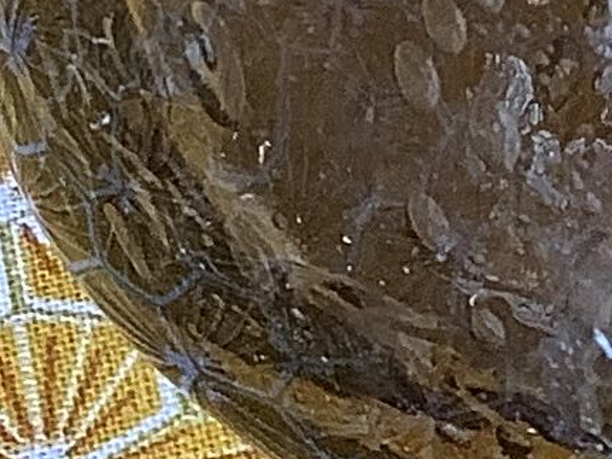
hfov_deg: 8.1
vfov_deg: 6.3
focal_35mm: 235
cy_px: -1
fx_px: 4154
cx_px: 1173
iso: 80
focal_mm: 3.3
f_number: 2.4
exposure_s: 1/50
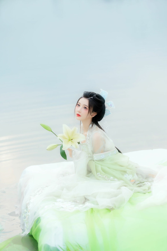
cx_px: 84
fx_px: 765
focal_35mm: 110
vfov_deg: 18.6
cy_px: 126
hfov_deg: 12.5
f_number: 2.8
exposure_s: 1/500
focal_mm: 110
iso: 400
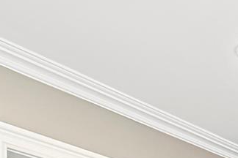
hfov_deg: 17.2
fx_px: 668
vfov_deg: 11.4
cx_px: 405
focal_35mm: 101
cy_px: 374
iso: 250
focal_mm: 16
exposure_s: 1/10
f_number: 9
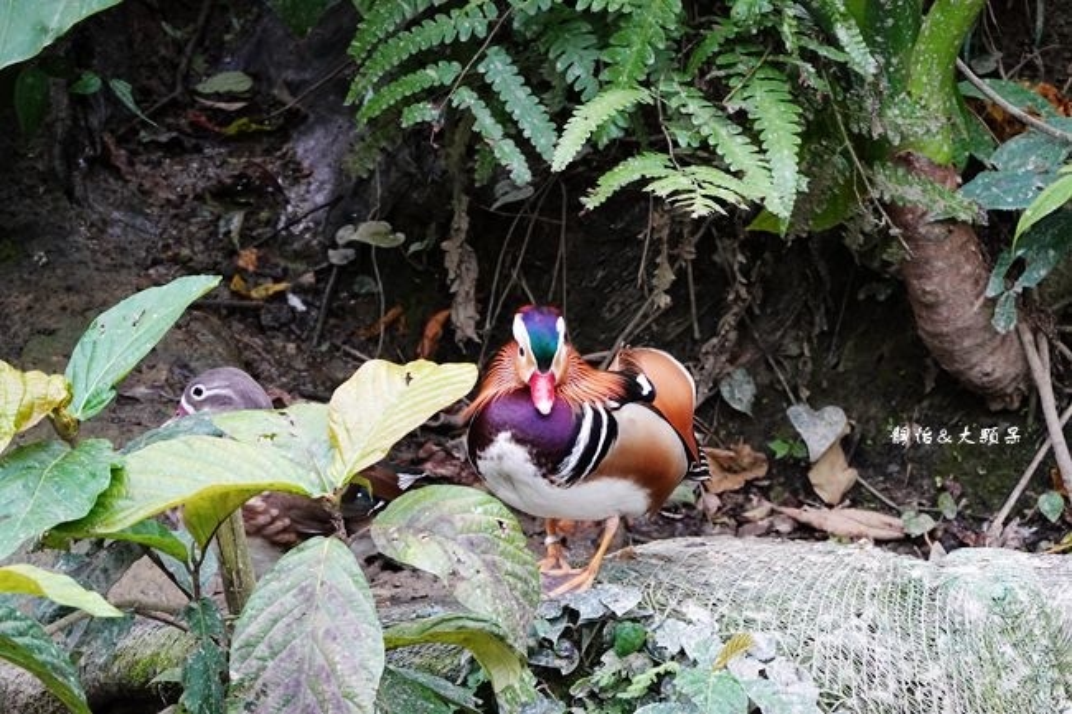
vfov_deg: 10.2
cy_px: 357
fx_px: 3989
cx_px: 536
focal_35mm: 134
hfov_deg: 15.3
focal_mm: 48.77
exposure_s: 1/50
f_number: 4.5
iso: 800
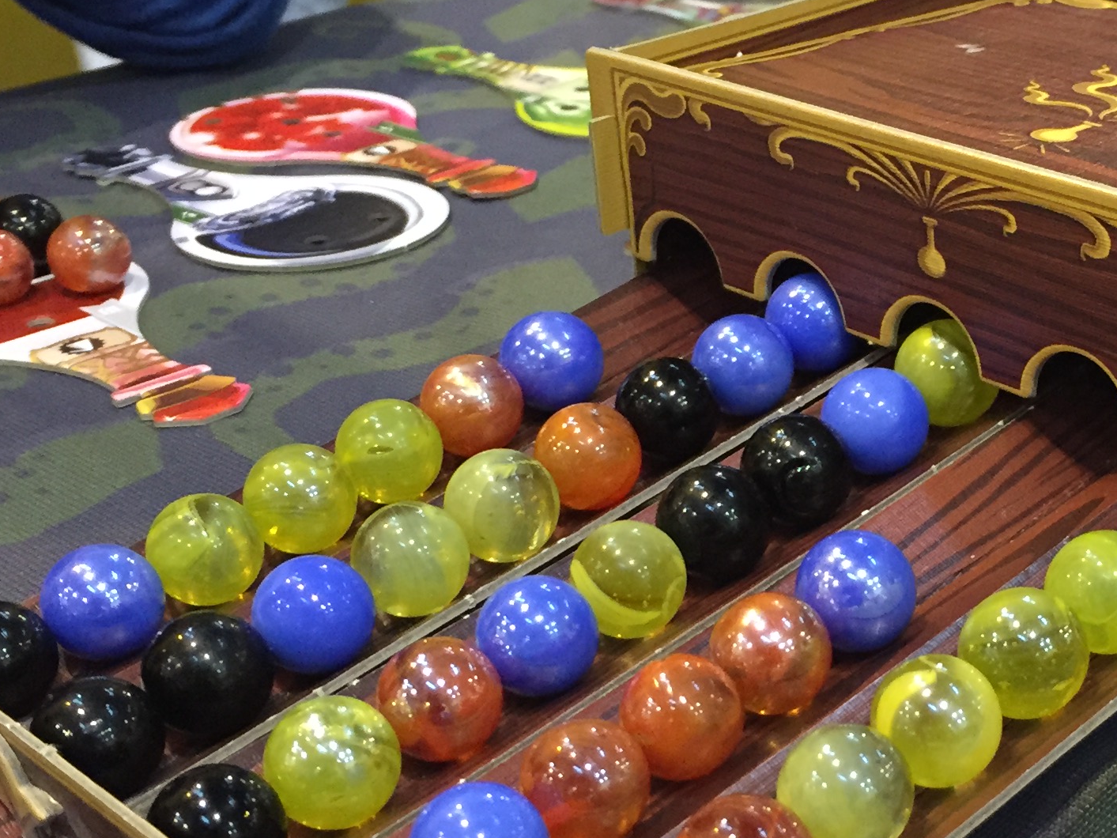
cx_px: 881
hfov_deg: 28.4
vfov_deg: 21.9
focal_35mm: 67
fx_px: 2162
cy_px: 497
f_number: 2.2
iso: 320
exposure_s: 1/33
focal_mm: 4.15
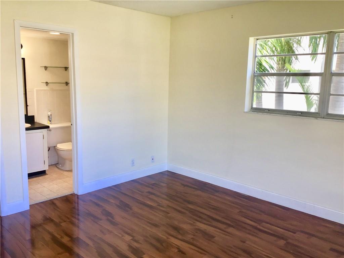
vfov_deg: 45.4
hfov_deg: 58.4
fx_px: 308
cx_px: 172
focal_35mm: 31
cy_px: 129
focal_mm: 3.3
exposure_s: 1/40
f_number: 2.4
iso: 25
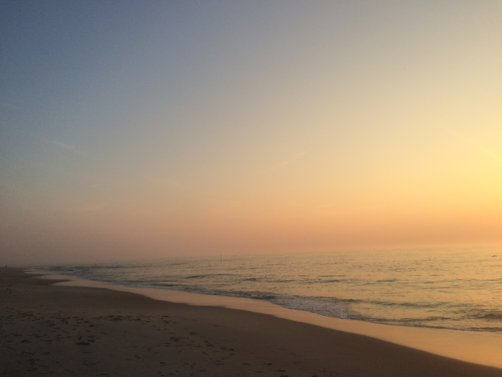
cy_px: 188
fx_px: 421
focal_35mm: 29
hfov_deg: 61.7
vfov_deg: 48.2
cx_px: 251
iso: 32
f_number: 2.2
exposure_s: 1/1709
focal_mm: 4.15
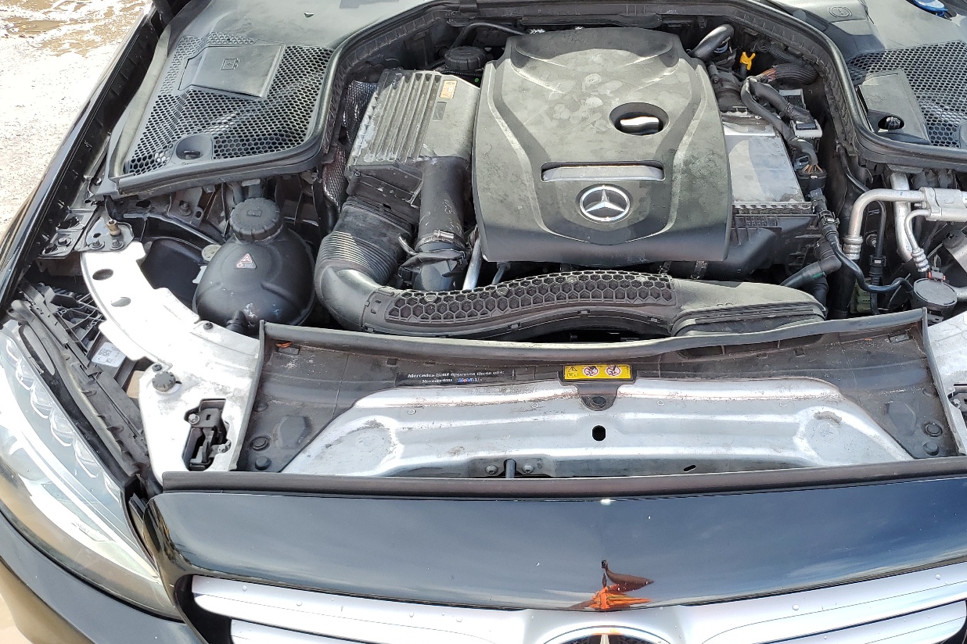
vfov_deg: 37.8
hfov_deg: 53.7
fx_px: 940
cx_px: 617
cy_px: 330
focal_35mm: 35
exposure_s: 1/526
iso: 50
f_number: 1.5
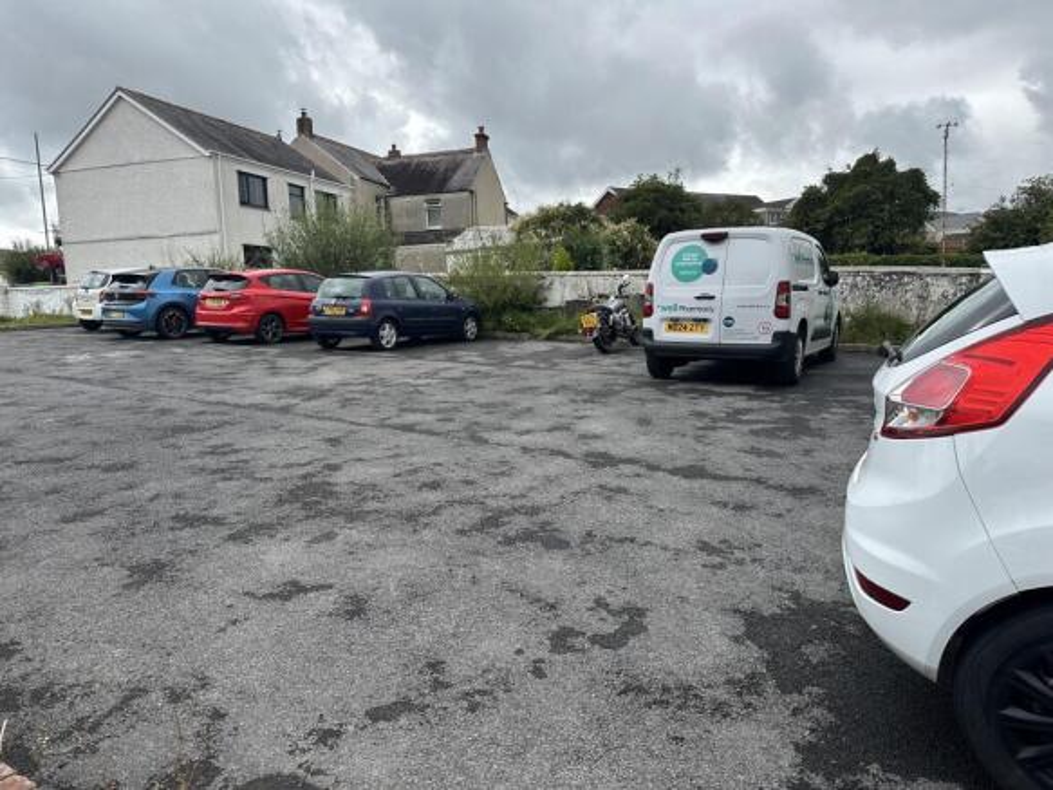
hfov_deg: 71.6
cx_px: 526
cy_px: 395
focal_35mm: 24
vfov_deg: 56.8
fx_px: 730
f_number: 1.78
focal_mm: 6.86
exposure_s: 1/2882
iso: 80
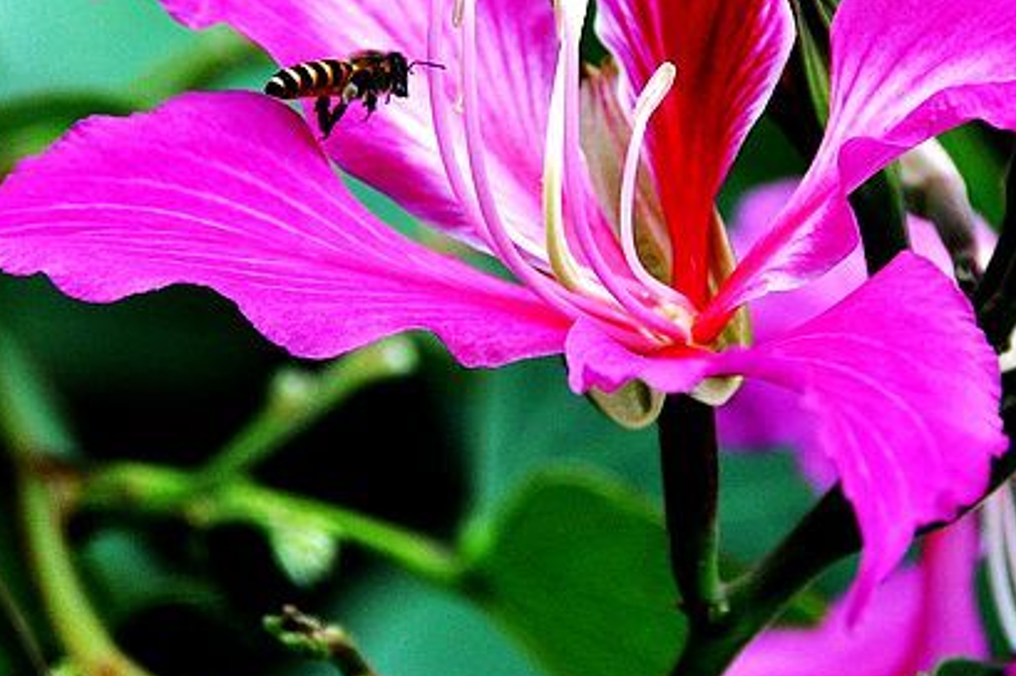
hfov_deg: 2.3
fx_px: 24815
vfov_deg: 1.6
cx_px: 606
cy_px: 178
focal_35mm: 880
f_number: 5.6
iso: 800
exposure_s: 1/320
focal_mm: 300
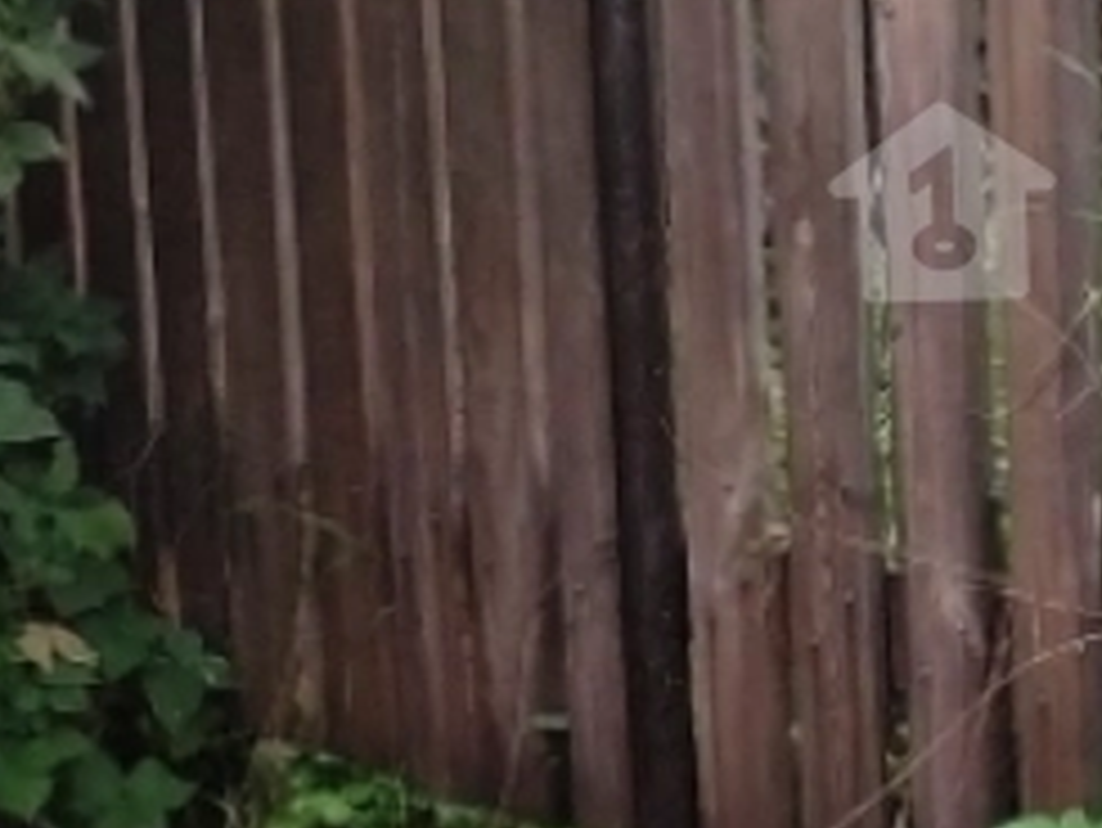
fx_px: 3918
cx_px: 1354
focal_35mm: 123
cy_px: 182
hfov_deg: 15.4
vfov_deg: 12.0
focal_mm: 3.94
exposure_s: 1/1575
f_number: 1.9
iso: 250
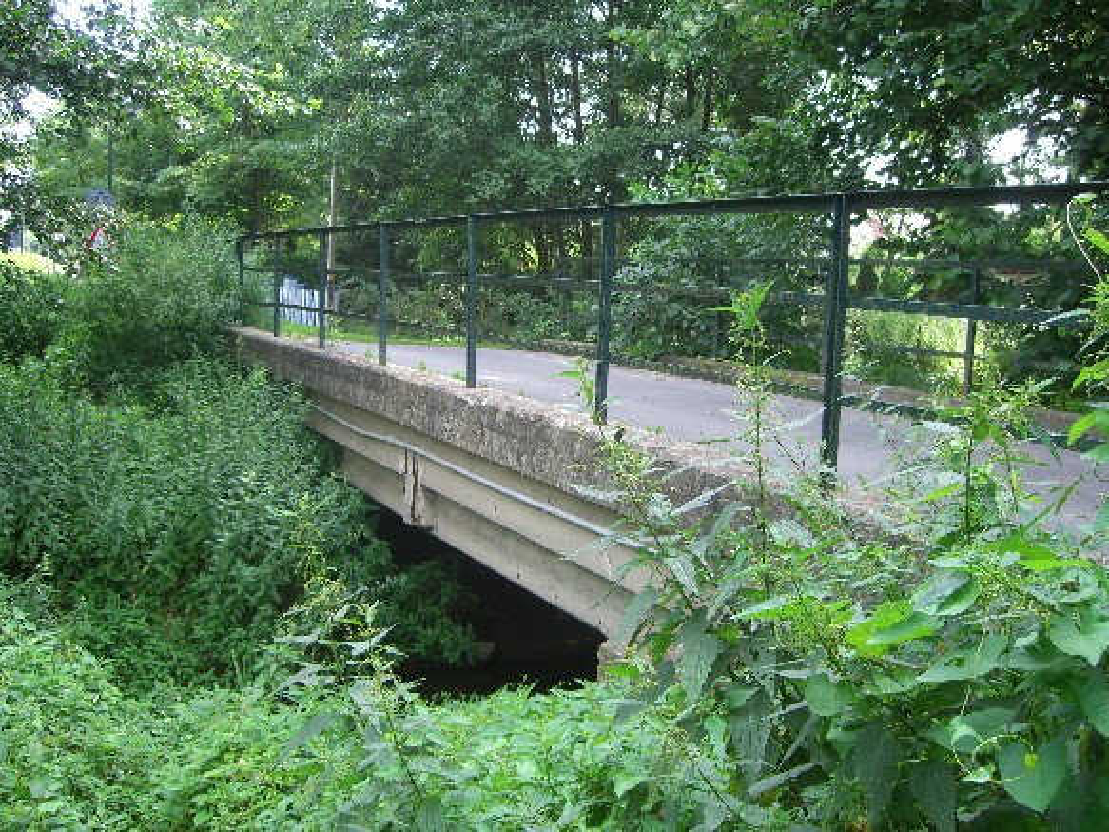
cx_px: 554
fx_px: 1217
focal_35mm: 38
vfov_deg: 37.7
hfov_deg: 49.0
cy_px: 416
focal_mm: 7.9
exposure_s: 1/80
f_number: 2.8
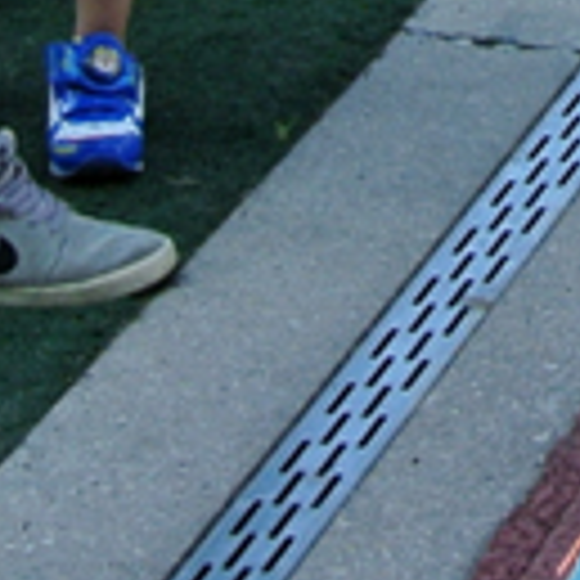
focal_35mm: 244
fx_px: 4625
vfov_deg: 6.8
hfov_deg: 6.8
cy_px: -830
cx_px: 1443
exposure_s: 1/250
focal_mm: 11
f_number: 4
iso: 100
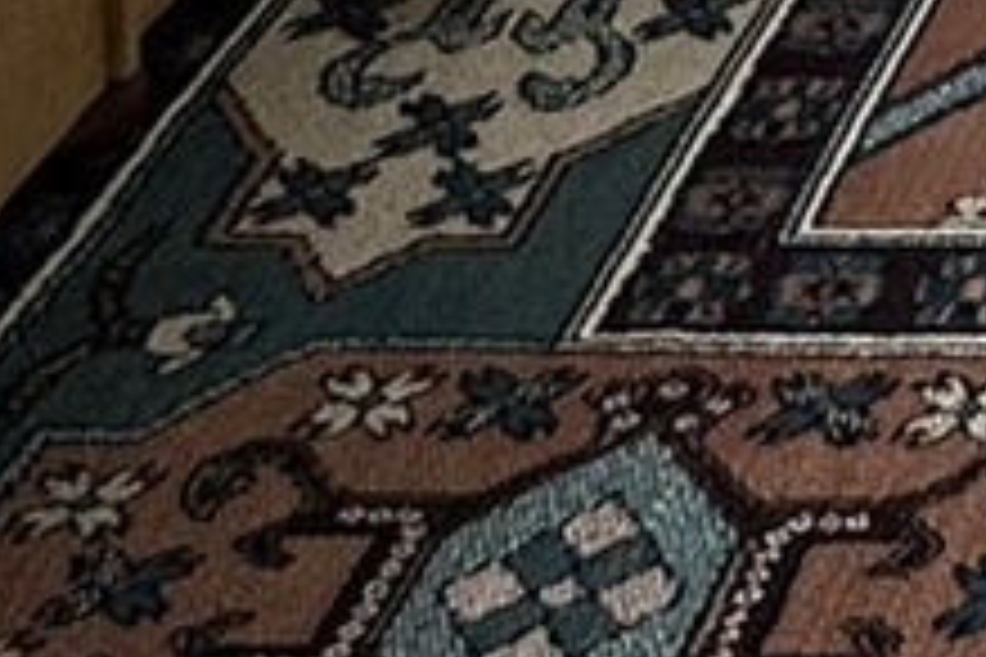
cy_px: -2182
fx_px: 3725
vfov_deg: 7.0
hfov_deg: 12.5
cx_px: 2206
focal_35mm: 136
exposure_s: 1/100
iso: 50
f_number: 2.2
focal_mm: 2.22
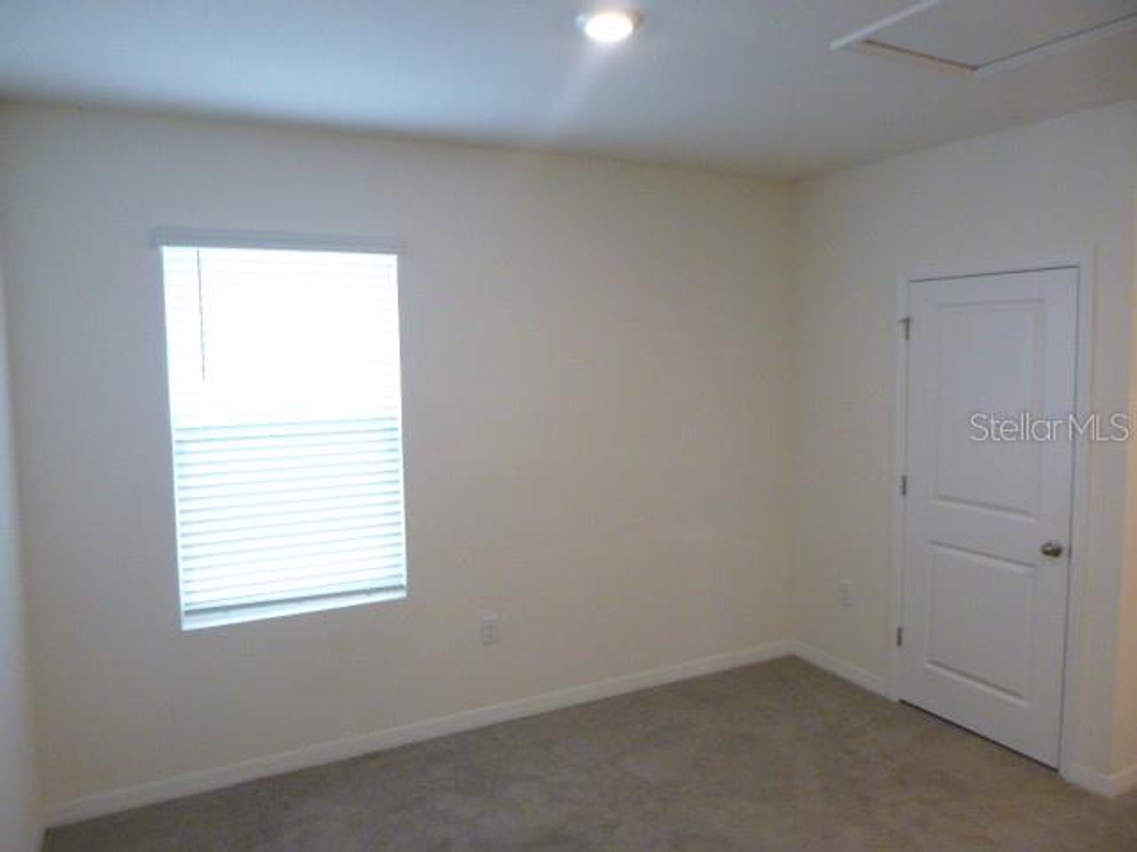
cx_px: 568
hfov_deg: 69.4
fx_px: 821
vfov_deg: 54.9
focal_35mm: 25
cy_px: 426
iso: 400
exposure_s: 1/30
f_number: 3.9
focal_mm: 4.5
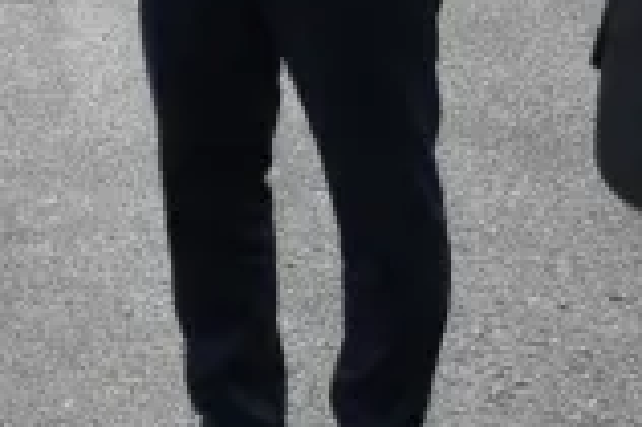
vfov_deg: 8.4
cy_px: -262
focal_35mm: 159
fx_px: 2833
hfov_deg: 12.5
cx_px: -211
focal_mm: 22
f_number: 4
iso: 640
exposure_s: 1/640
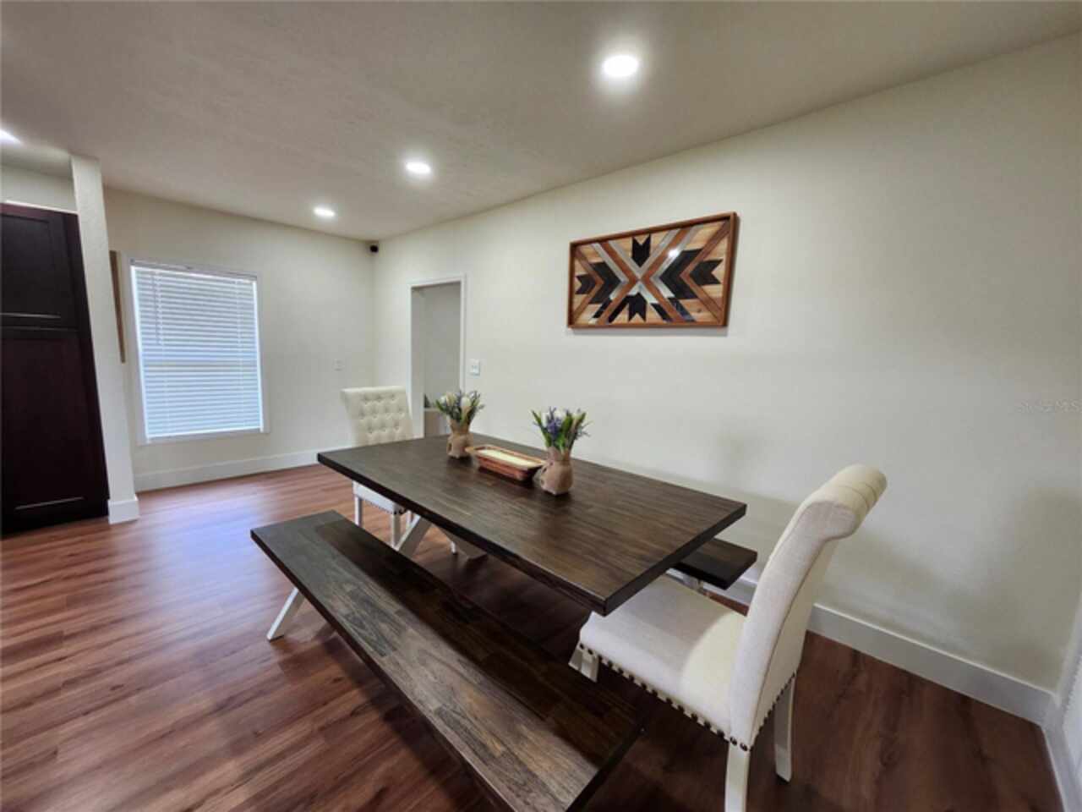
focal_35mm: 13
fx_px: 406
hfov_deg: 106.2
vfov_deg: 89.9
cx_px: 541
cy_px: 406
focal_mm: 1.74
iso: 160
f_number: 2.2
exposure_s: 1/60
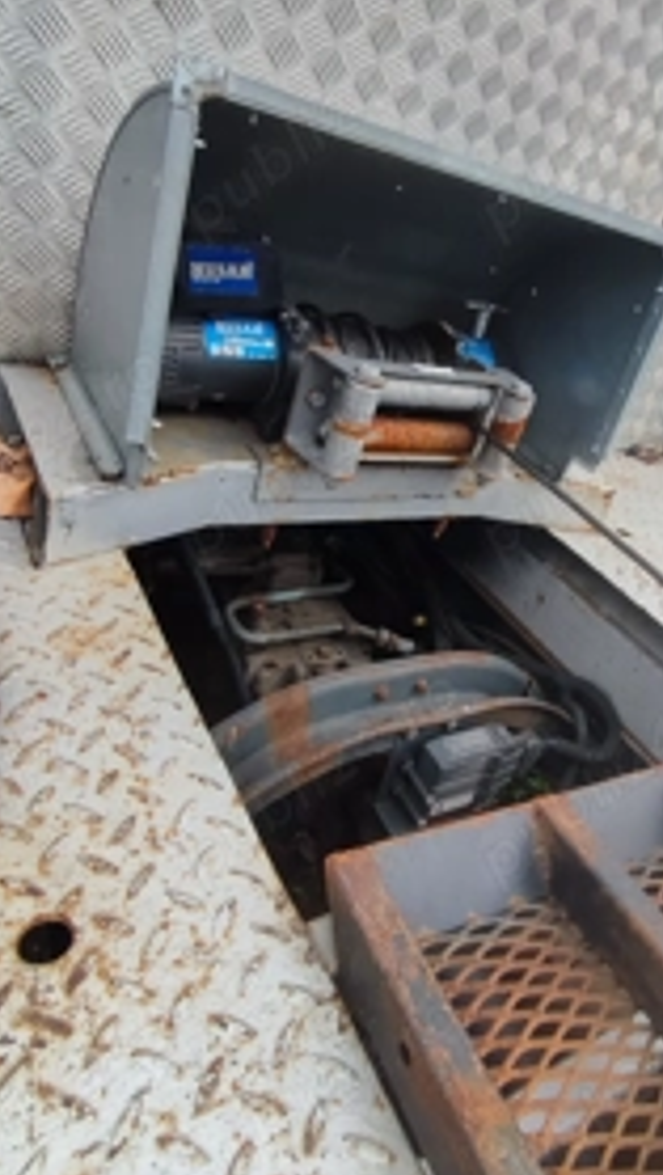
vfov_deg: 73.8
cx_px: 469
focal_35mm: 25
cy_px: 522
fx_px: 779
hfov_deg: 45.0
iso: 50
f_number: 2.2
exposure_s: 1/221
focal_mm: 1.65
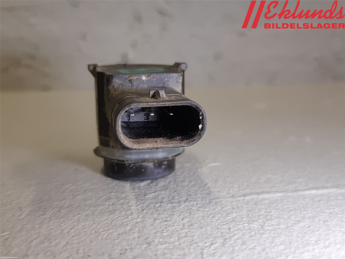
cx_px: 172
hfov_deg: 67.3
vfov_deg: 53.1
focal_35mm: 26
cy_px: 130
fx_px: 259
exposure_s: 1/50
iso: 80
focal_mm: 3.93
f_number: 1.7
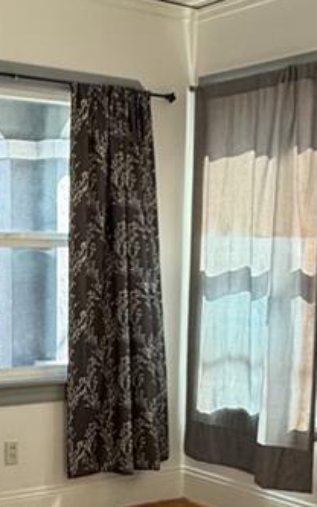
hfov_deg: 19.3
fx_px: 925
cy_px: 434
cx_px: 80
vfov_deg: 29.6
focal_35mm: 67
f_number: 2.2
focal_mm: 2.22
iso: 80
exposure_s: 1/99
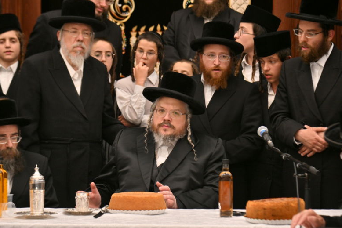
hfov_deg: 13.0
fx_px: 1501
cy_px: 90
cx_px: 166
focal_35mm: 158
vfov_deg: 8.7
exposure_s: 1/200
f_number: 4
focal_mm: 120
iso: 320
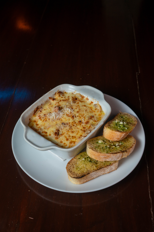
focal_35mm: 42
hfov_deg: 31.9
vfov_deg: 46.4
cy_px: 116
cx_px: 77
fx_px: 269
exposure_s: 1/200
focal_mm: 28
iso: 125
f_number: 4.5
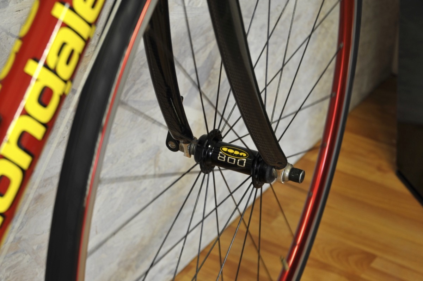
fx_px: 1233
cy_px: 140
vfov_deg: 13.0
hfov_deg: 19.5
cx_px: 212
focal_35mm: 105
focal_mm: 105
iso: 800
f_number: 11
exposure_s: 1/2.5
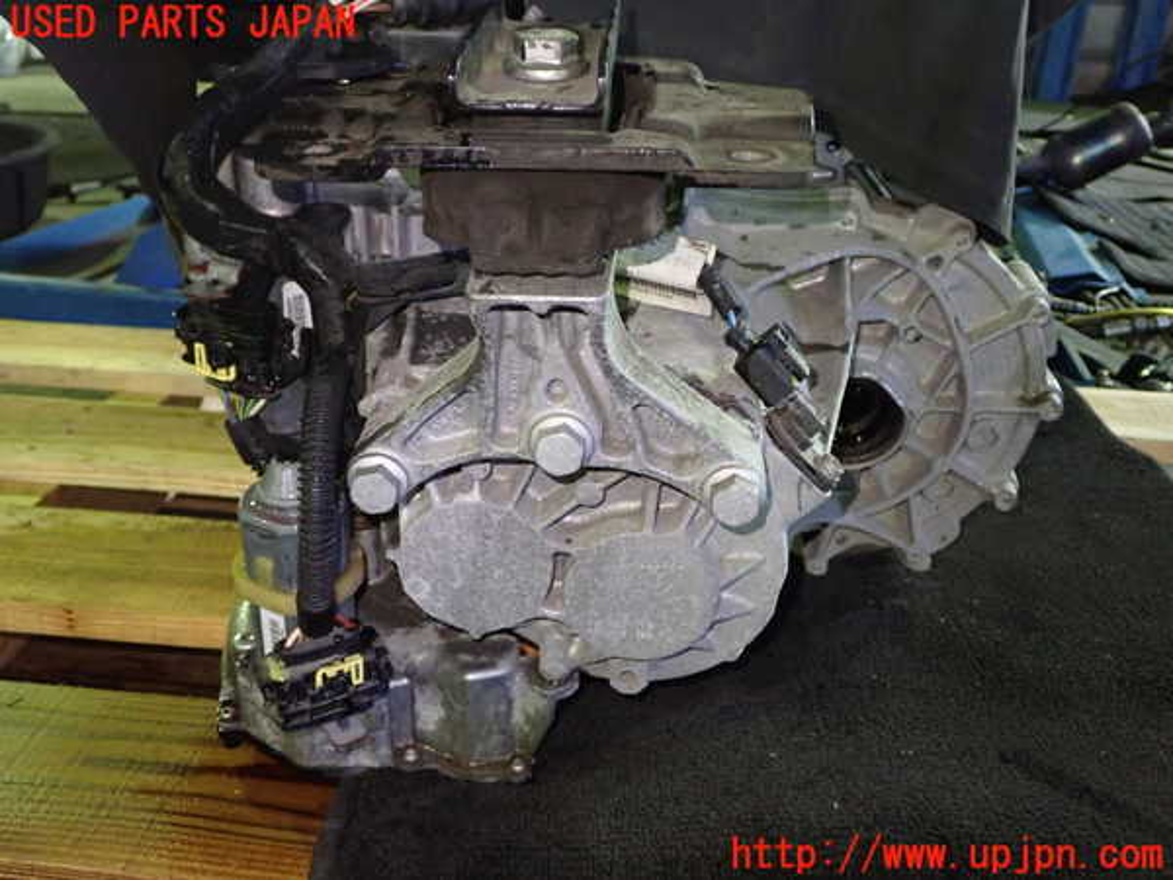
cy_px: 440
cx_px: 586
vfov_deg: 39.7
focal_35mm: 36
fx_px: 1220
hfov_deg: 51.4
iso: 800
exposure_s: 1/20
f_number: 2.5
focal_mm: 6.37
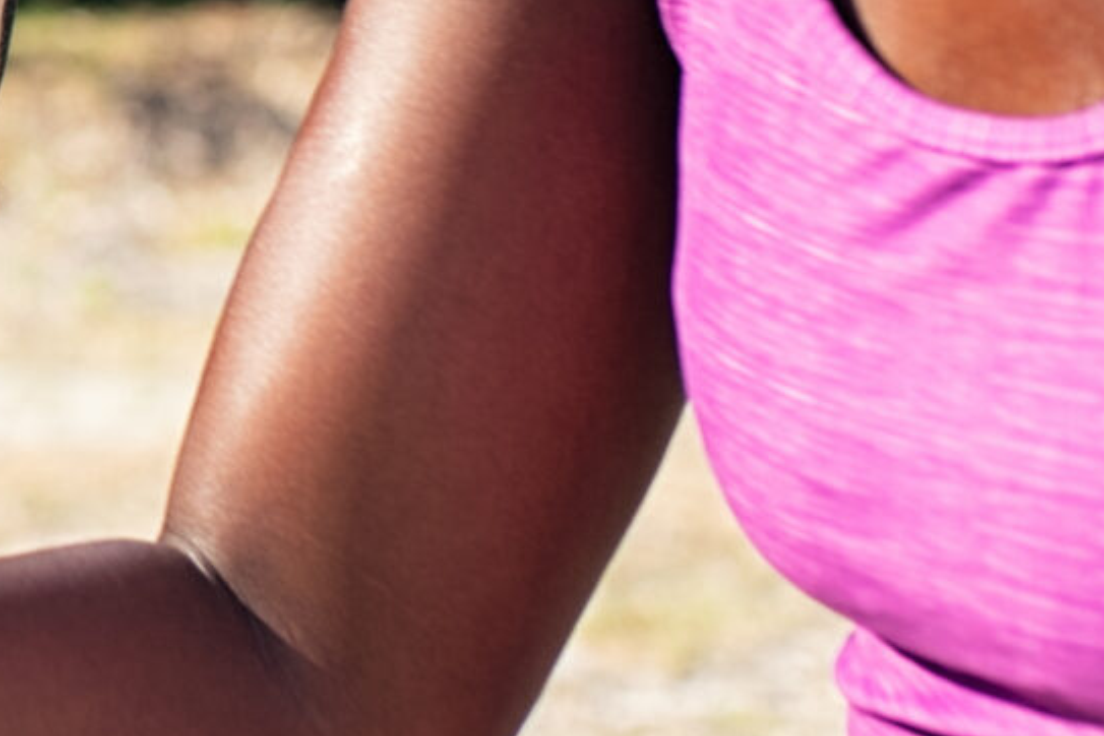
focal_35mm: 198
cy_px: -368
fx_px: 6072
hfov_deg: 9.9
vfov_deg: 6.8
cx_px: -825
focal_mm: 35
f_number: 2.8
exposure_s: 1/640
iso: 100
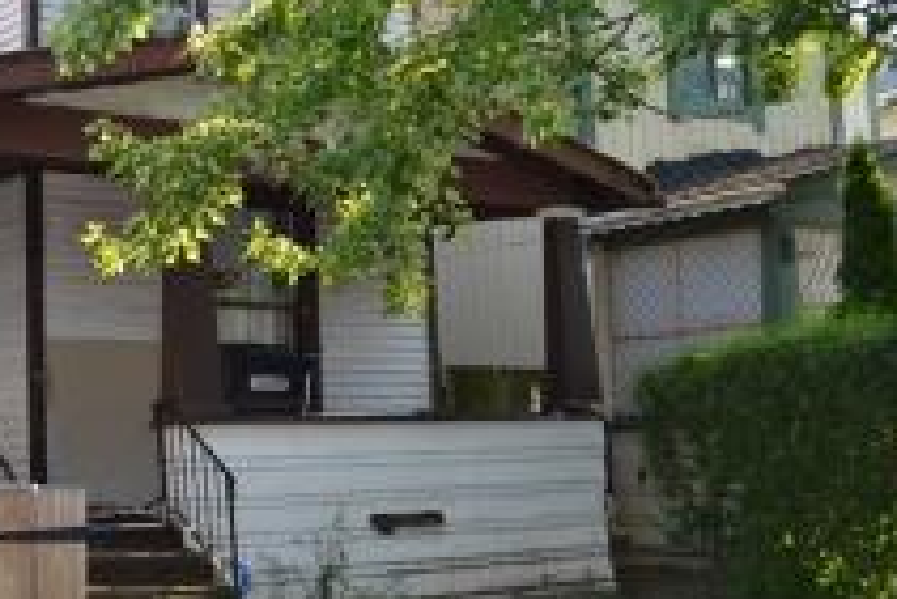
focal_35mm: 64
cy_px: 174
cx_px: 255
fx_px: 1596
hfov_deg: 31.0
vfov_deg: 21.2
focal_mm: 20
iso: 100
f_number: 4
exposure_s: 1/125
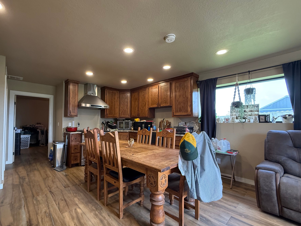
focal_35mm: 16
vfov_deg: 78.1
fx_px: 139
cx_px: 135
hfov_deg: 94.2
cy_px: 117
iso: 400
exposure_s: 1/120
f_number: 2.2
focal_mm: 2.22
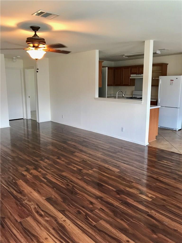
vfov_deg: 63.4
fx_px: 196
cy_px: 122
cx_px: 91
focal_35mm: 28
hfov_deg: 49.8
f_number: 1.8
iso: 40
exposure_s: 1/20
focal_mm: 3.99
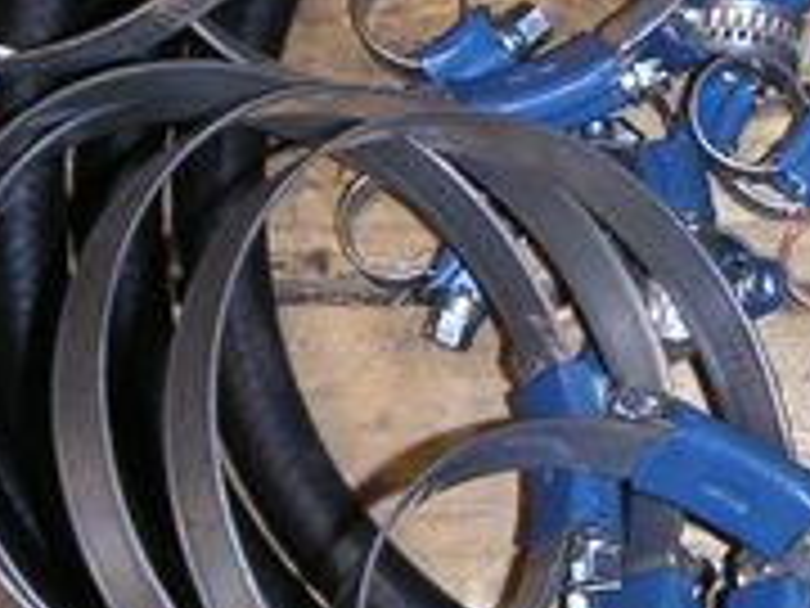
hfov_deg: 14.5
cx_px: 621
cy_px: 279
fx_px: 3159
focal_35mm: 135
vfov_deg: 11.0
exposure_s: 1/45
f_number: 2.8
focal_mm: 6
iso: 160
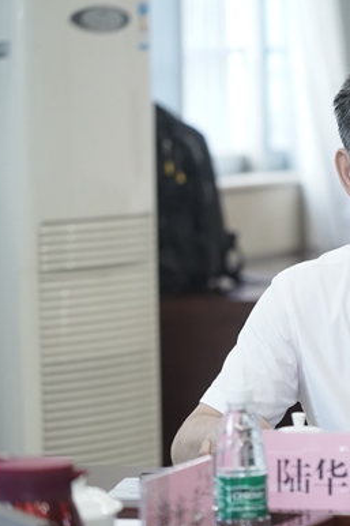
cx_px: 399
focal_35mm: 221
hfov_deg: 6.2
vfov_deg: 9.3
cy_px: 259
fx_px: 3226
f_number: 4
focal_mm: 142
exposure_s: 1/200
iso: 3200
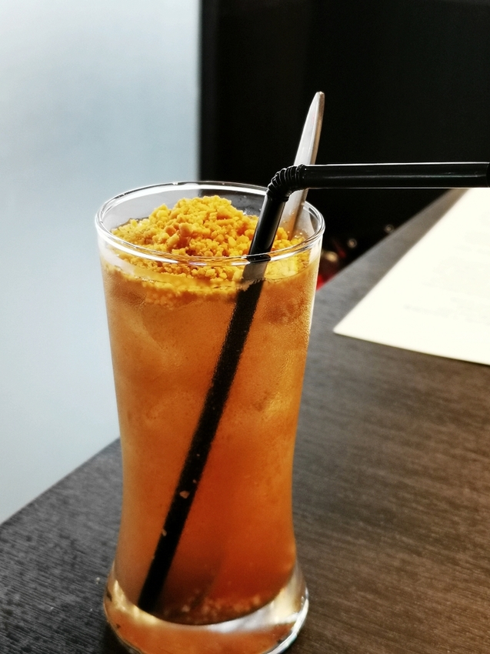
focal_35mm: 56
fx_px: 1057
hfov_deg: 26.1
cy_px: 327
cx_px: 245
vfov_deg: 34.4
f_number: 1.8
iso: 250
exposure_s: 1/120
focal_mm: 5.58
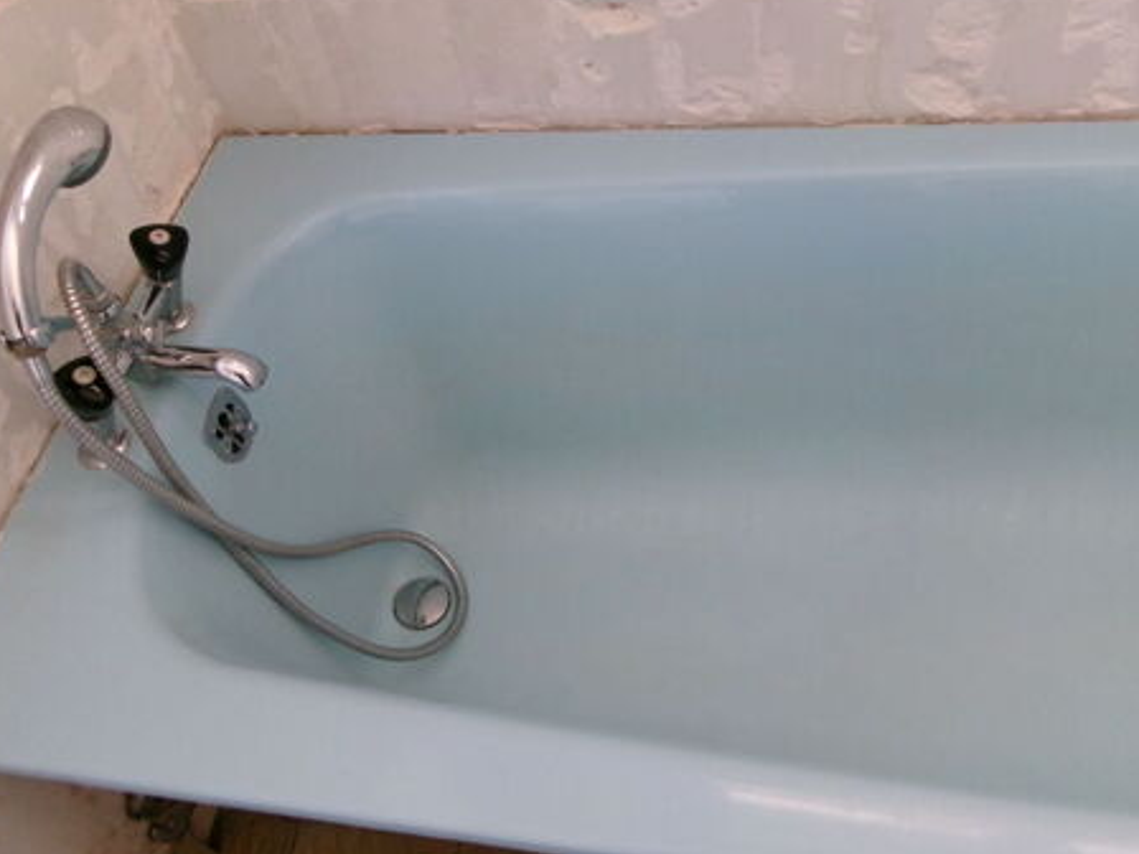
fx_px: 987
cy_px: 419
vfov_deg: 46.8
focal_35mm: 30
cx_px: 539
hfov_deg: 59.9
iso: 444
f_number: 3.9
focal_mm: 5.1
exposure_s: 1/17
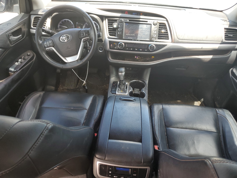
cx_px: 118
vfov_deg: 53.1
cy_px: 89
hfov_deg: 67.3
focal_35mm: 26
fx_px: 178
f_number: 1.5
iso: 50
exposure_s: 1/156
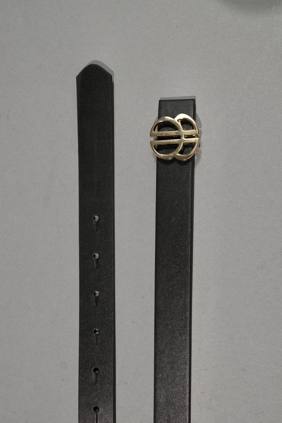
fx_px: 458
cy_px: 212
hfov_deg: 34.2
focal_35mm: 39
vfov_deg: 49.6
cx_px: 141
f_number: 5.6
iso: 200
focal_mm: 39
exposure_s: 1/200
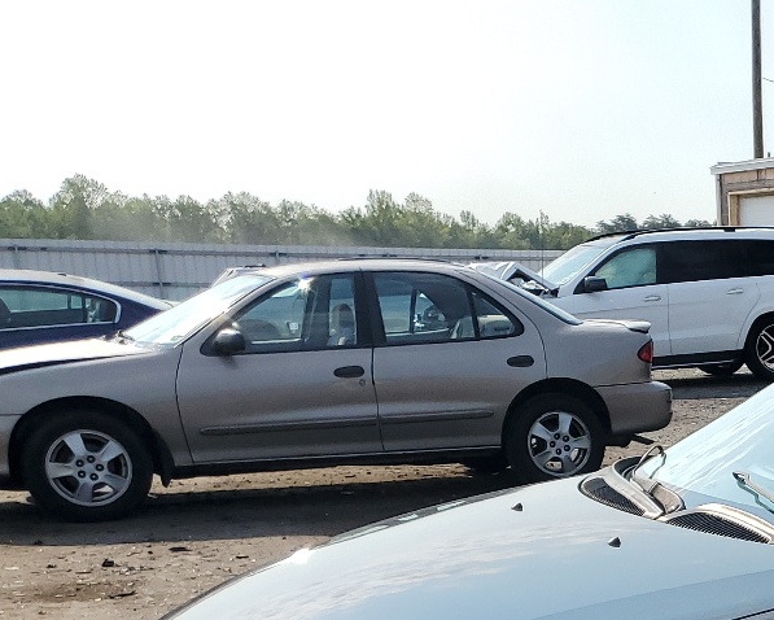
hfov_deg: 24.5
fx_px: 1558
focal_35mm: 68
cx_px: 991
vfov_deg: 21.2
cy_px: 711
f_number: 1.5
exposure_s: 1/3333
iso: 50
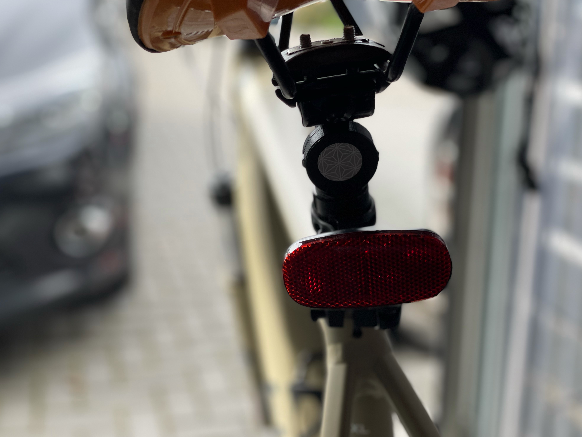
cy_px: 219
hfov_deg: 36.2
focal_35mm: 53
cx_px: 293
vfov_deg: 27.5
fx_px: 891
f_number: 2
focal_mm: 6
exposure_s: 1/177
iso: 25
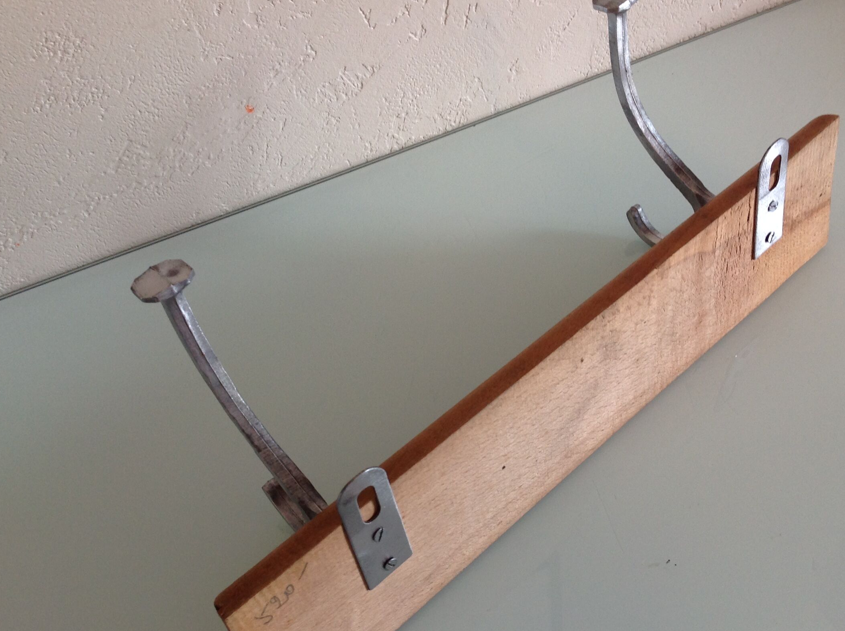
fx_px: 1048
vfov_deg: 33.5
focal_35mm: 43
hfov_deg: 43.9
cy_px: 335
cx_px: 455
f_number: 2.4
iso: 64
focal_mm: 4.28
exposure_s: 1/15
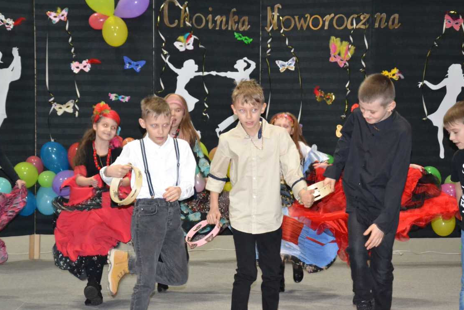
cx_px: 238
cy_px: 163
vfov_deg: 13.6
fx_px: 1302
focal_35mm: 101
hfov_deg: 20.2
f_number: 5
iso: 3200
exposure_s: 1/60
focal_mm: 58
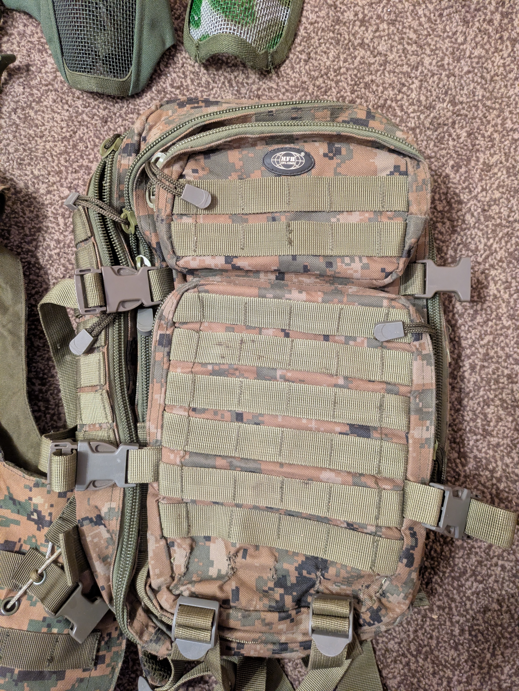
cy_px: 346
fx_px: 499
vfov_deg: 69.4
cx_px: 260
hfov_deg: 54.9
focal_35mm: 25
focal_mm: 5.43
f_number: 1.89
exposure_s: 1/25
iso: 1308
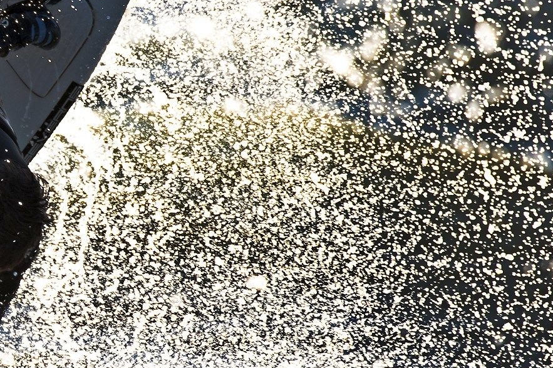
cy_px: 192
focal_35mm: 1630
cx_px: -110
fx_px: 25015
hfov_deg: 1.3
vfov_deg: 0.8
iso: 400
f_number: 6.3
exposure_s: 1/1600
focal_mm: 600
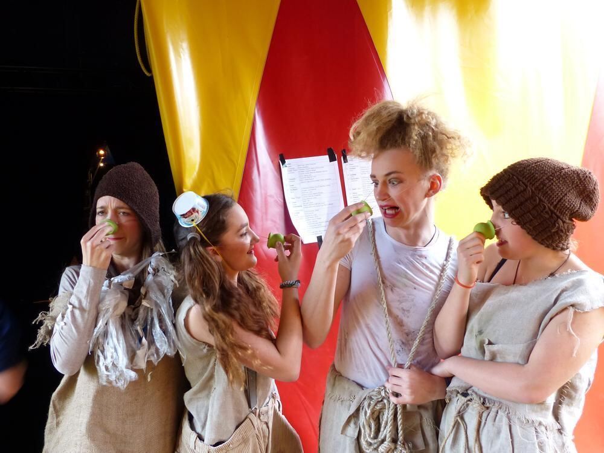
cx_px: 302
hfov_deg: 55.4
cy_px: 226
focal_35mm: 33
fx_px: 576
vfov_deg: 42.9
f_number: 2.8
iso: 200
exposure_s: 1/60
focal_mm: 5.9
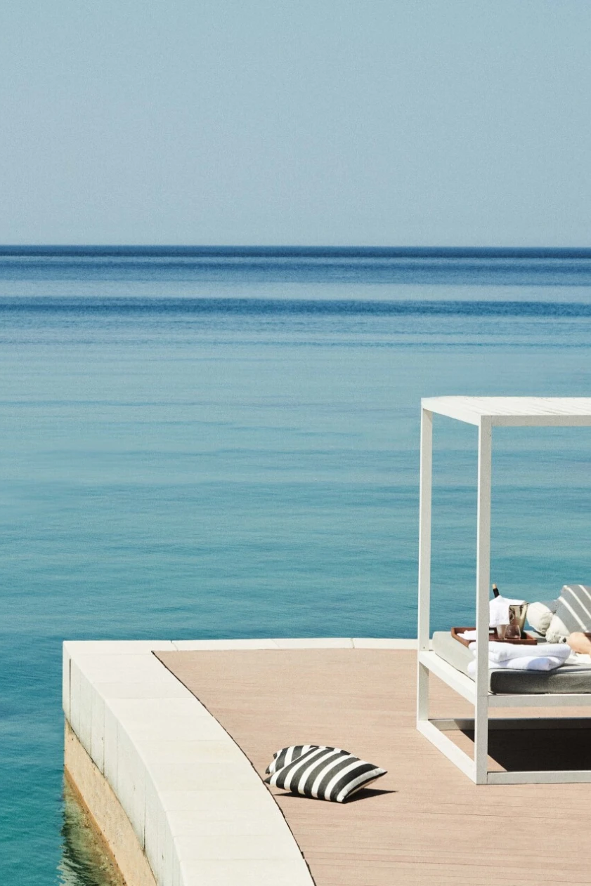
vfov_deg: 16.0
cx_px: 287
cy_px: 442
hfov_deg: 10.7
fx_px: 3153
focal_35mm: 128
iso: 400
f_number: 8
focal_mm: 85
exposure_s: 1/2000
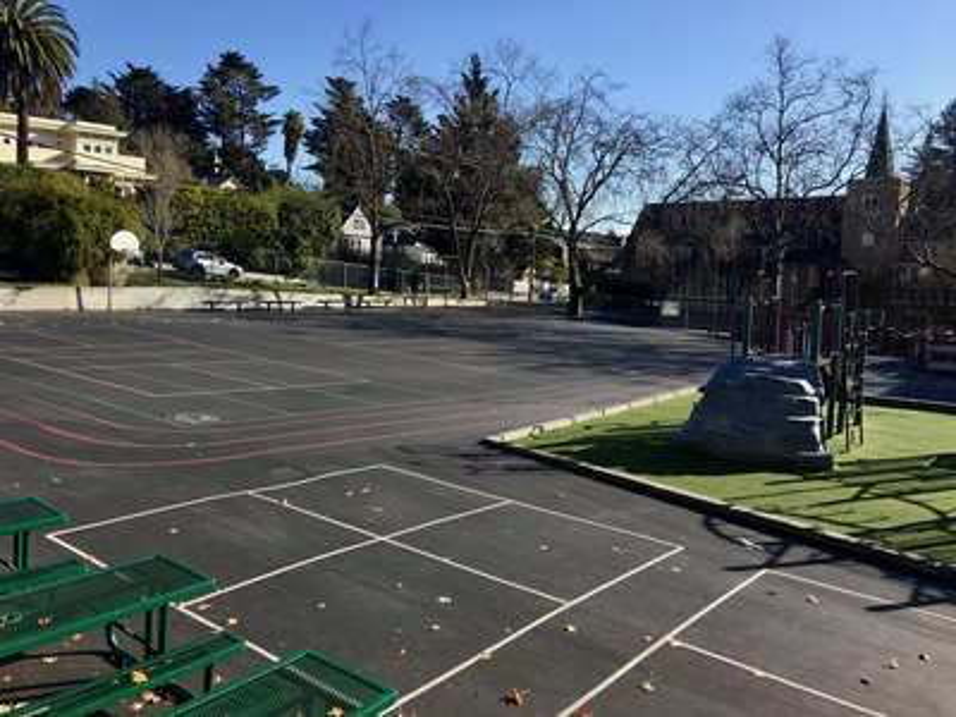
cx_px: 478
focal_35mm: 29
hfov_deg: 61.7
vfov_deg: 48.2
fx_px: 801
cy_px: 358
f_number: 2.2
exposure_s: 1/999
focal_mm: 4.15
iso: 25
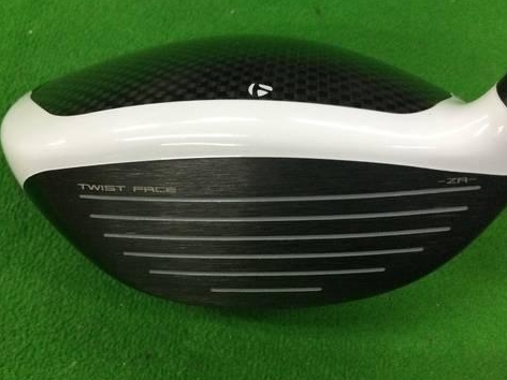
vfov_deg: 34.3
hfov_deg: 44.8
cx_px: 238
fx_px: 615
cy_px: 186
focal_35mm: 42
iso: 100
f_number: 2.4
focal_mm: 3.3
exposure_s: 1/30
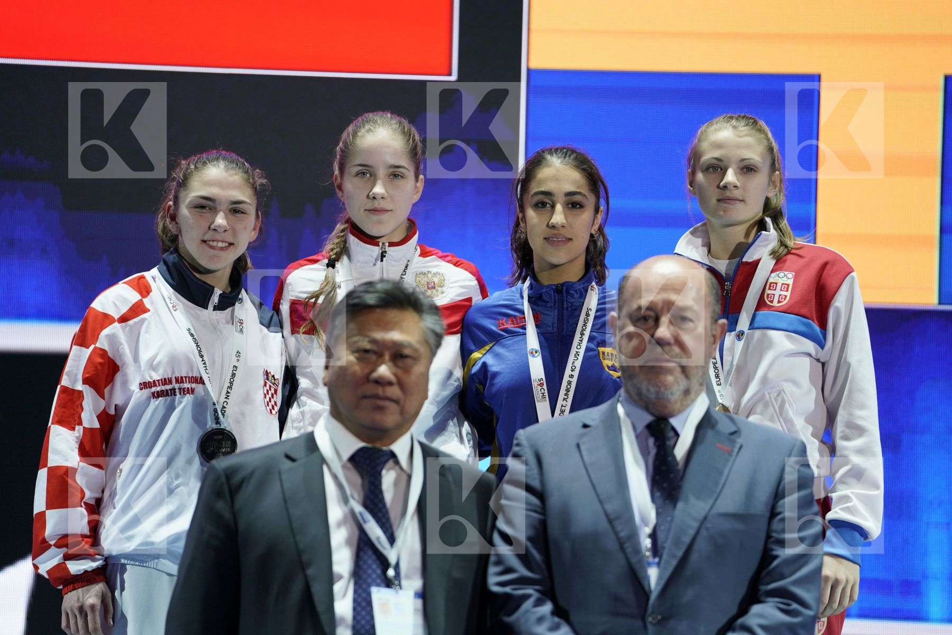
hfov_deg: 10.3
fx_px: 5288
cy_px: 318
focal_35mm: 200
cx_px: 476
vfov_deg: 6.9
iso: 500
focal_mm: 200
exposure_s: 1/250
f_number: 2.8
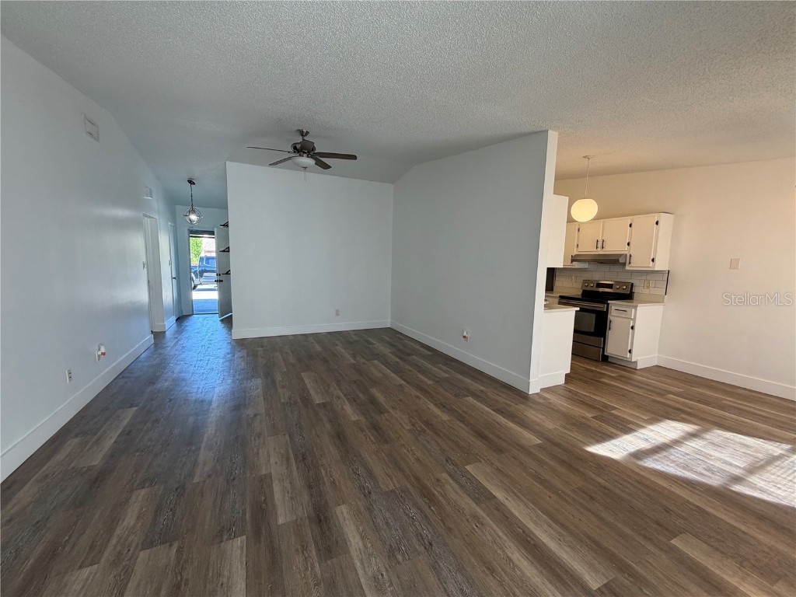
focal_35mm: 14
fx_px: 322
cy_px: 298
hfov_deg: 102.1
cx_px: 398
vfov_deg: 85.7
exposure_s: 1/120
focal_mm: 2.22
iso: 125
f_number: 2.2
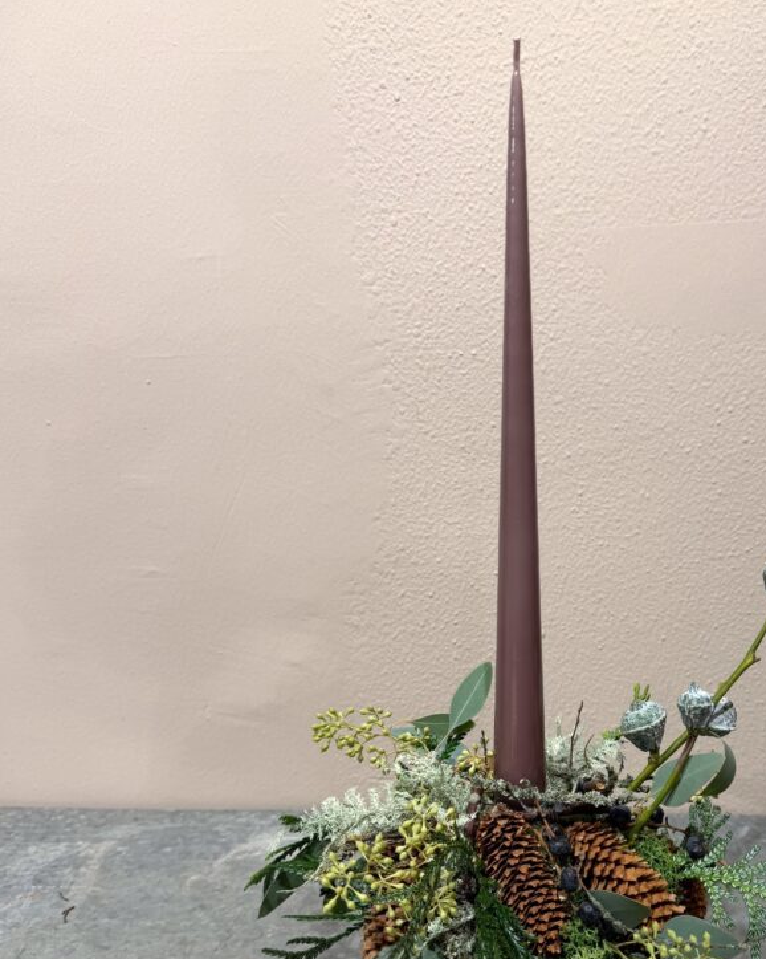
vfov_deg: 51.0
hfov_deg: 41.5
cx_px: 526
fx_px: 992
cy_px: 605
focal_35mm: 35
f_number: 1.78
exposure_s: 1/121
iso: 64
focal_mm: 6.76
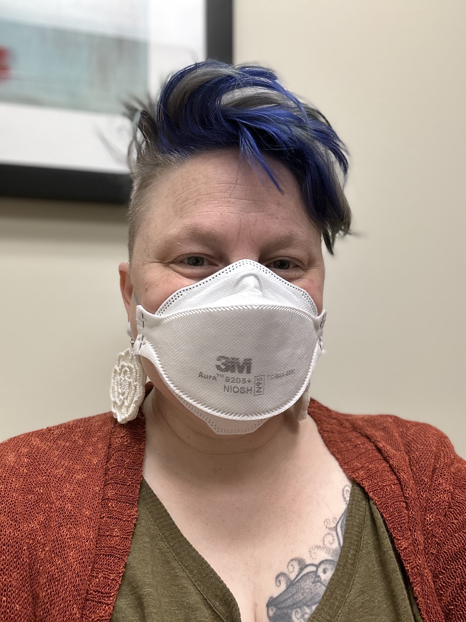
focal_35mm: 30
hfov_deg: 46.8
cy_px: 311
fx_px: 538
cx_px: 233
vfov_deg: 60.0
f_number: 1.9
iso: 100
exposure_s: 1/60
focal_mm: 2.69
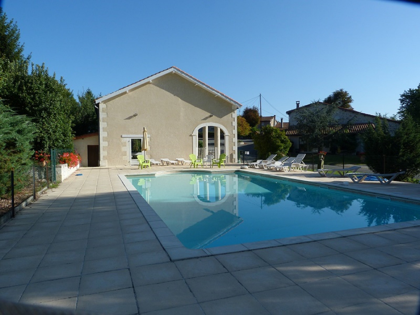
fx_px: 303
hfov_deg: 69.4
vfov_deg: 54.9
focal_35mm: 25
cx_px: 210
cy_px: 158
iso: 80
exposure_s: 1/320
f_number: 5.6
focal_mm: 4.5
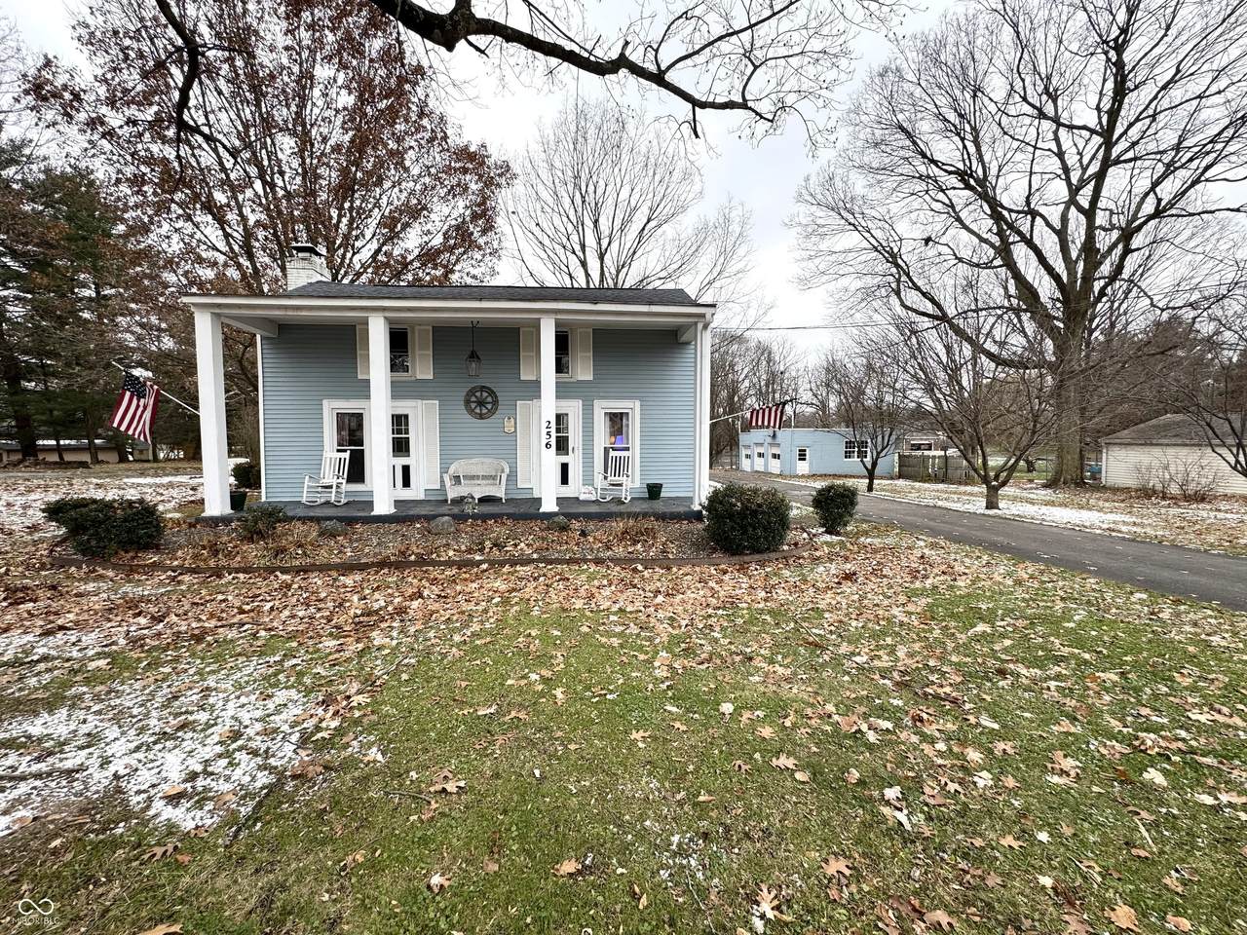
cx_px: 624
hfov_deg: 102.1
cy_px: 468
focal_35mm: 14
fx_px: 504
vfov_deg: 85.7
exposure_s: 1/242
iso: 40
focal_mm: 2.22
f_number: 2.2
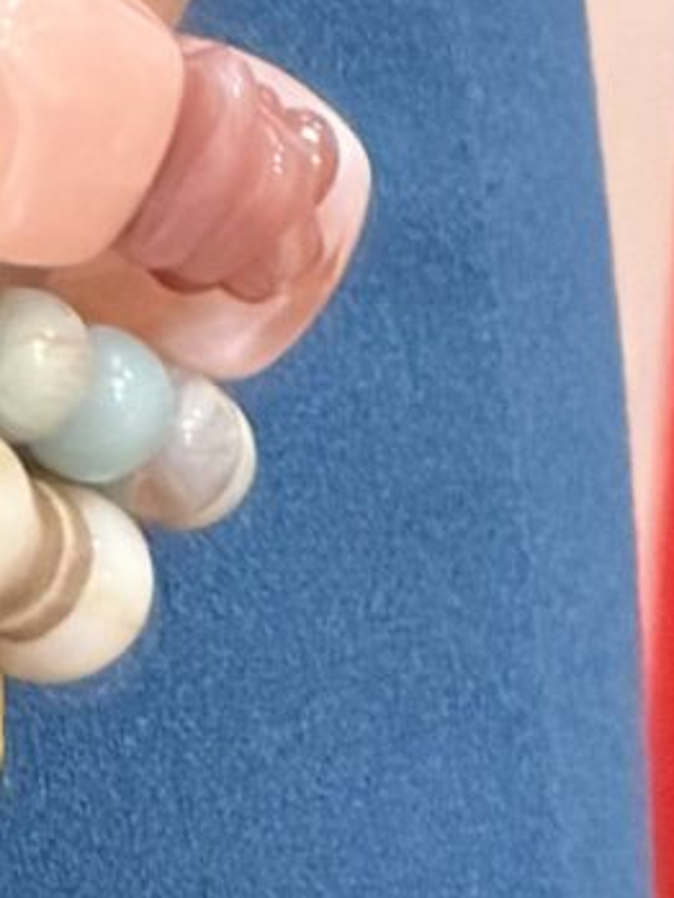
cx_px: -990
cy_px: 1003
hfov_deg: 2.0
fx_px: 19044
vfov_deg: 2.7
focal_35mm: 734
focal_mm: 16.89
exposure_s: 1/50
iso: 320
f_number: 2.8
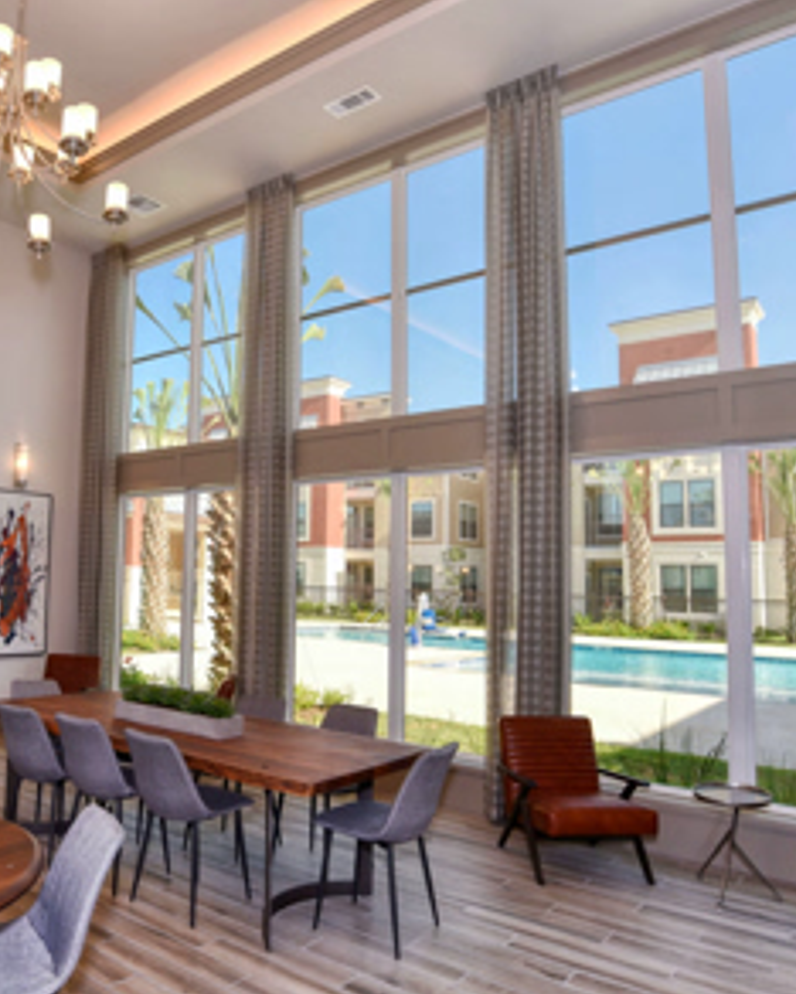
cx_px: 245
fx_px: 765
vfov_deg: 66.0
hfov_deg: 53.5
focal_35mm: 26
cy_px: 507
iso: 360
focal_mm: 18
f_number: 5.6
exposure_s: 1/125
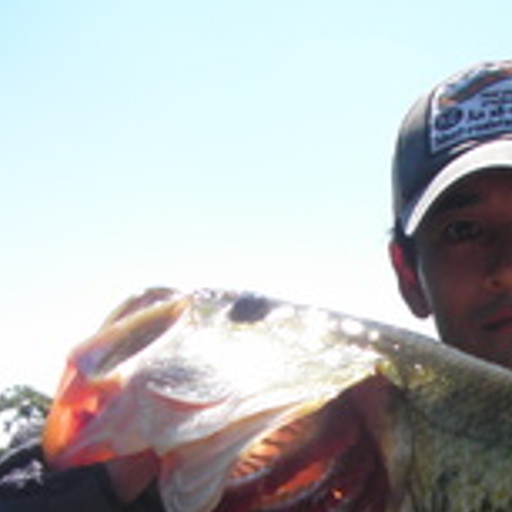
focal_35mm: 88
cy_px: 492
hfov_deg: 18.8
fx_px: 1473
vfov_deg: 19.3
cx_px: 589
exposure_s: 1/359
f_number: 3.5
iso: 50
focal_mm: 6.3
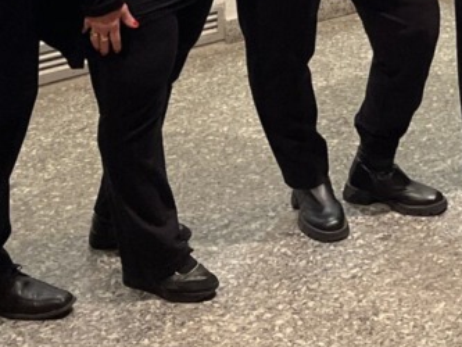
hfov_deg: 19.5
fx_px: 1282
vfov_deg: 13.7
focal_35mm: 96
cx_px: 522
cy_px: -282
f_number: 1.6
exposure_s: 1/50
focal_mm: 5.1
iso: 250
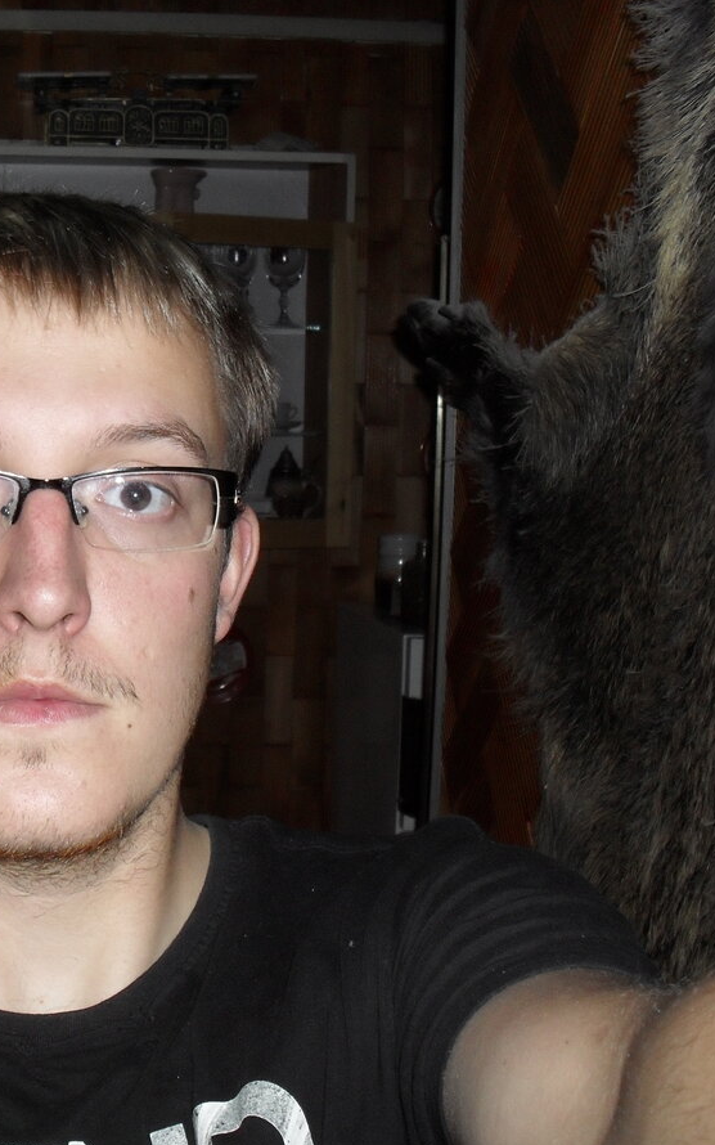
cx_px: 54
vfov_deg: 40.3
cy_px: 576
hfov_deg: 25.0
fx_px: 1559
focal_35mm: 50
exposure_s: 1/45
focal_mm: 6.3
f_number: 3.2
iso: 200
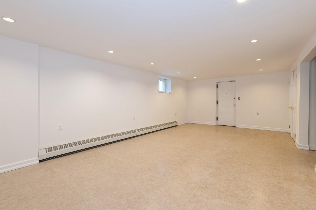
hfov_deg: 100.4
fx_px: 132
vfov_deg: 77.3
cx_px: 158
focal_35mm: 15
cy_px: 105
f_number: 14
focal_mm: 15
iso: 640
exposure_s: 1/4
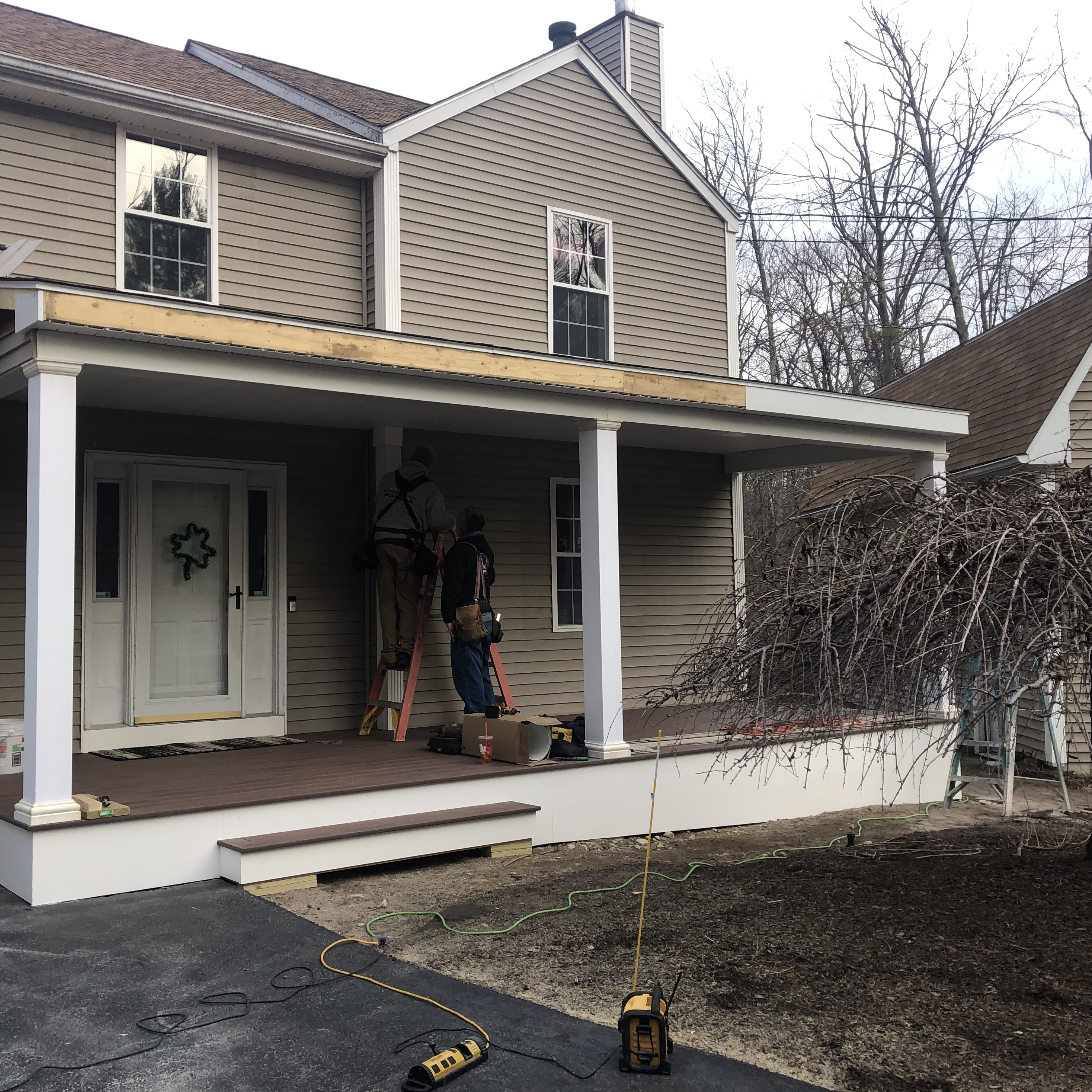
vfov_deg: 48.4
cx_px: 433
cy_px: 531
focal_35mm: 34
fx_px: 1213
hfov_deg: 48.1
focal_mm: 3.99
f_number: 1.8
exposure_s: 1/120
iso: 32
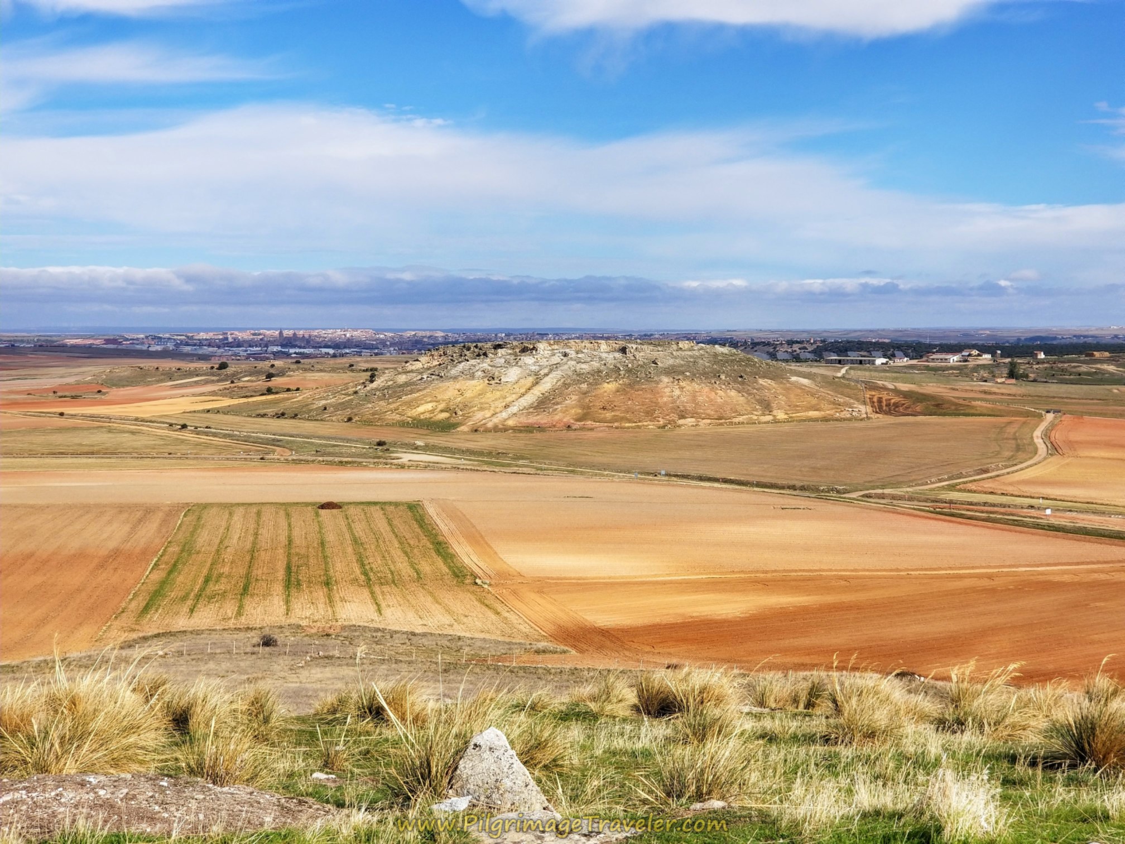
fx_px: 1690
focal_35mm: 52
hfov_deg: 36.8
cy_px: 422
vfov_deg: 28.0
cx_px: 562
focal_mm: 6
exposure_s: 1/1081
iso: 25
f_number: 2.4
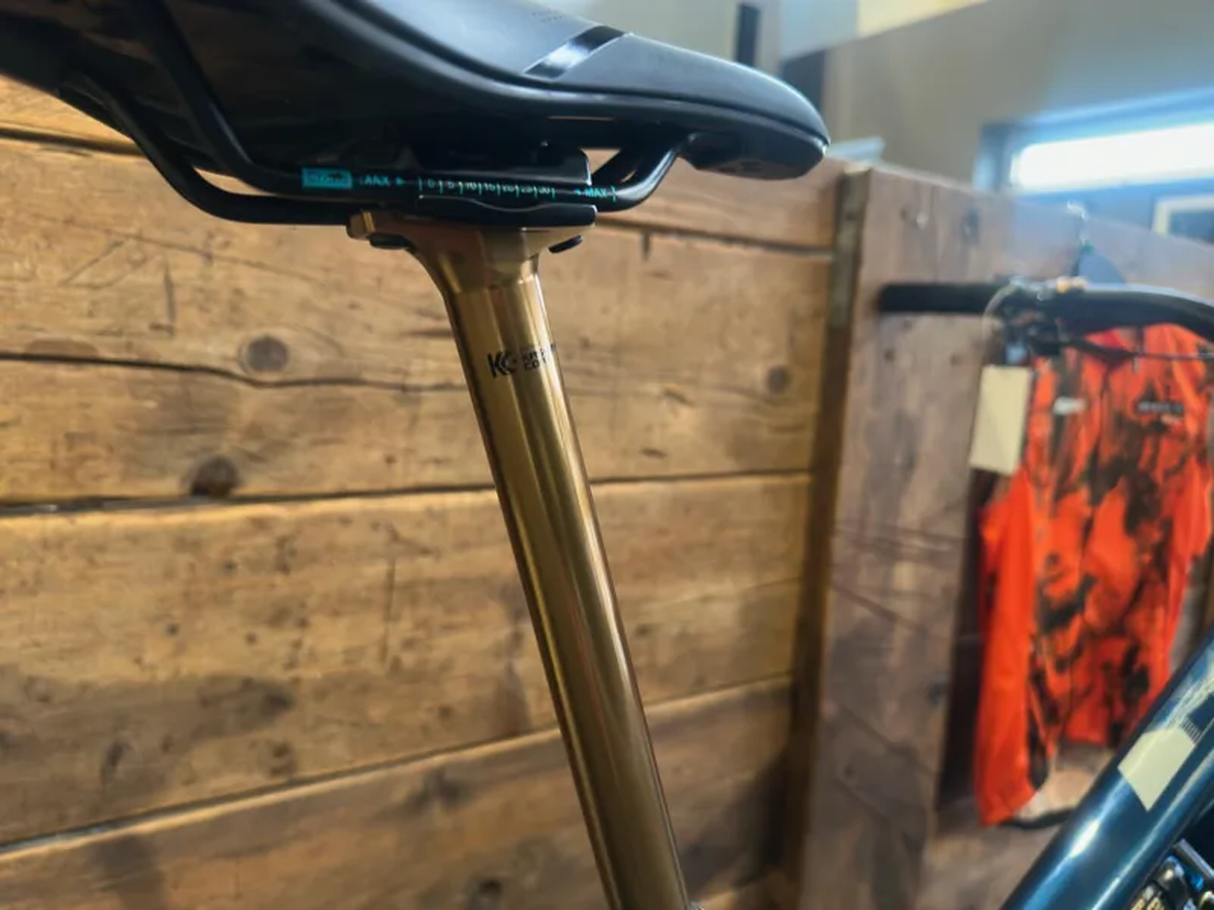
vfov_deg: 56.8
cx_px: 607
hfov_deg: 71.6
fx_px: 842
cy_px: 455
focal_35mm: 24
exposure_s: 1/50
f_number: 1.78
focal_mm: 6.86
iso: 320
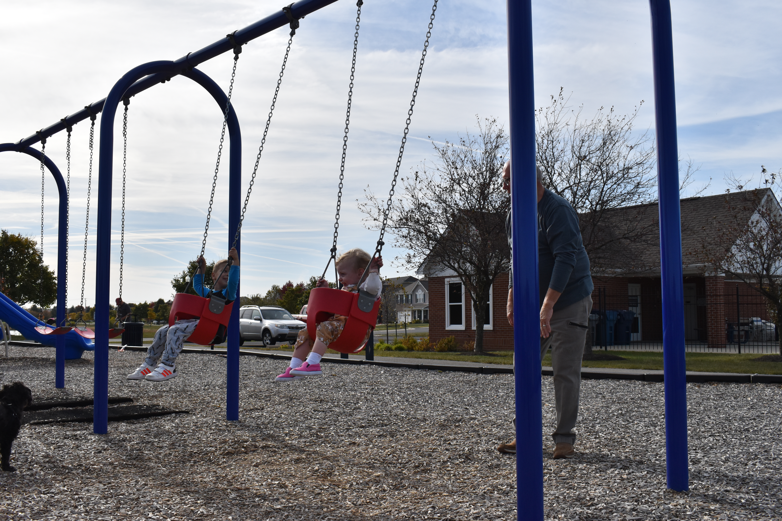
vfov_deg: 36.9
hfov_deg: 53.1
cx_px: 391
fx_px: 782
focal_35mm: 36
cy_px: 260
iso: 400
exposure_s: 1/2000
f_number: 8
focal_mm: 24
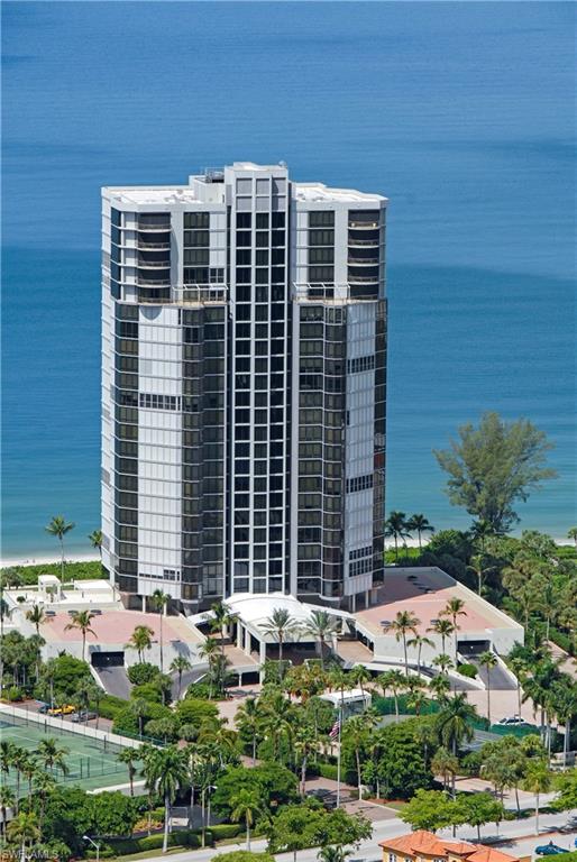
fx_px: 4028
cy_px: 431
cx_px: 288
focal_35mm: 168
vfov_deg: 12.2
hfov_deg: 8.2
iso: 200
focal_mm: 112
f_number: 10
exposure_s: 1/350
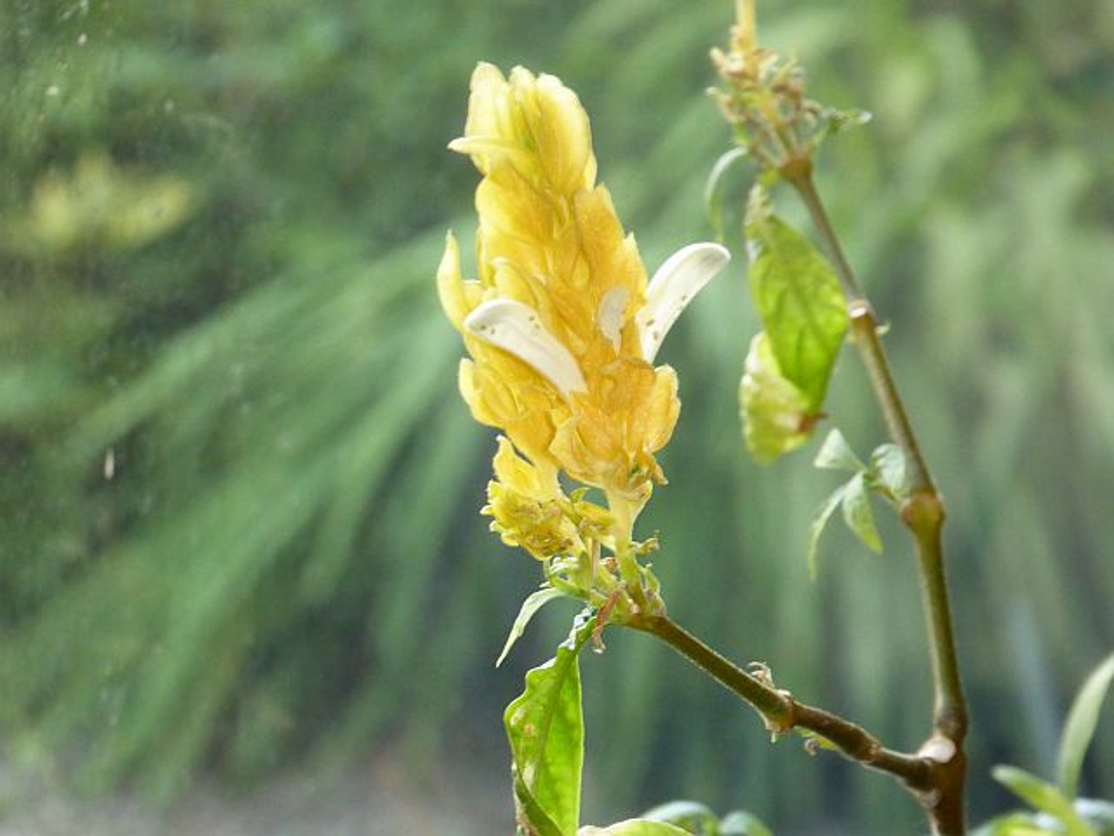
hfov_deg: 10.4
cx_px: 557
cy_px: 418
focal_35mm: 191
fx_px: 6147
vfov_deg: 7.8
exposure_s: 1/60
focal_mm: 30.9
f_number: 5.6
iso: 640
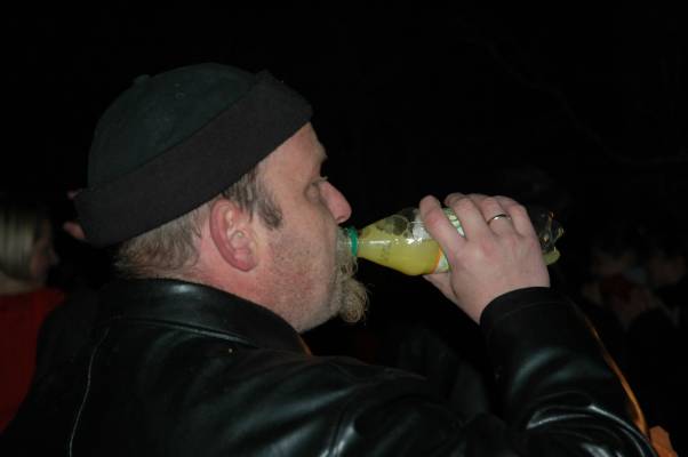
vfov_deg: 15.2
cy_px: 228
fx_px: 1718
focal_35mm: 90
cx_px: 344
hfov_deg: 22.6
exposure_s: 1/60
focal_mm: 60
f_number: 4.5
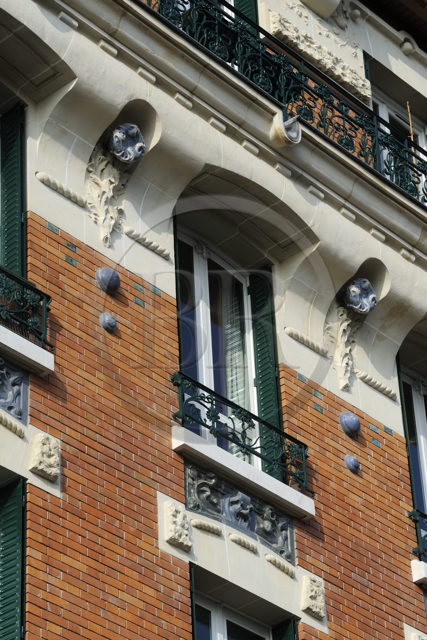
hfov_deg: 11.2
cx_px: 214
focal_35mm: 122
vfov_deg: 16.8
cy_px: 320
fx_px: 2171
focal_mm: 122
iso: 200
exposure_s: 1/200
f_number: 11
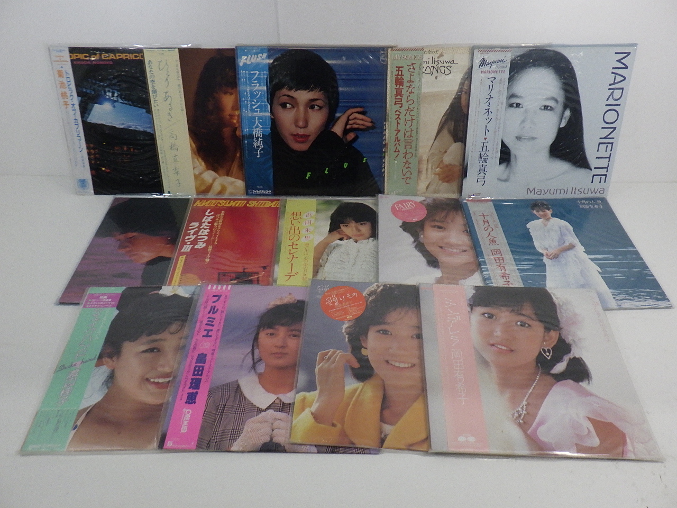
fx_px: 548
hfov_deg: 63.4
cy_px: 254
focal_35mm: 28
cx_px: 338
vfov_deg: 49.7
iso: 400
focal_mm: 5
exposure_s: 1/250
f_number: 4.2
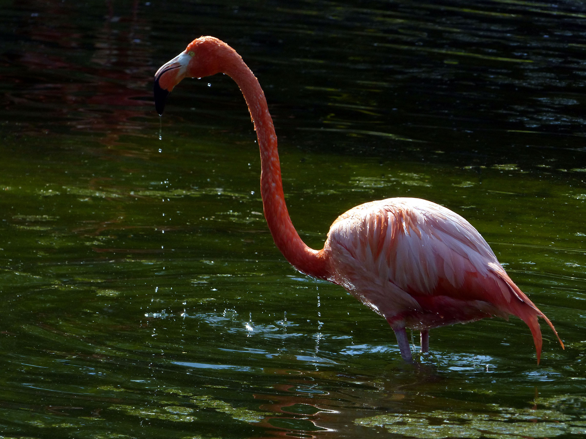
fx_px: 5959
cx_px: 293
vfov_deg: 4.2
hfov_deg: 5.6
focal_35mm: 352
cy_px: 220
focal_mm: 63.4
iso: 200
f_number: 4.5
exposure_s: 1/1600
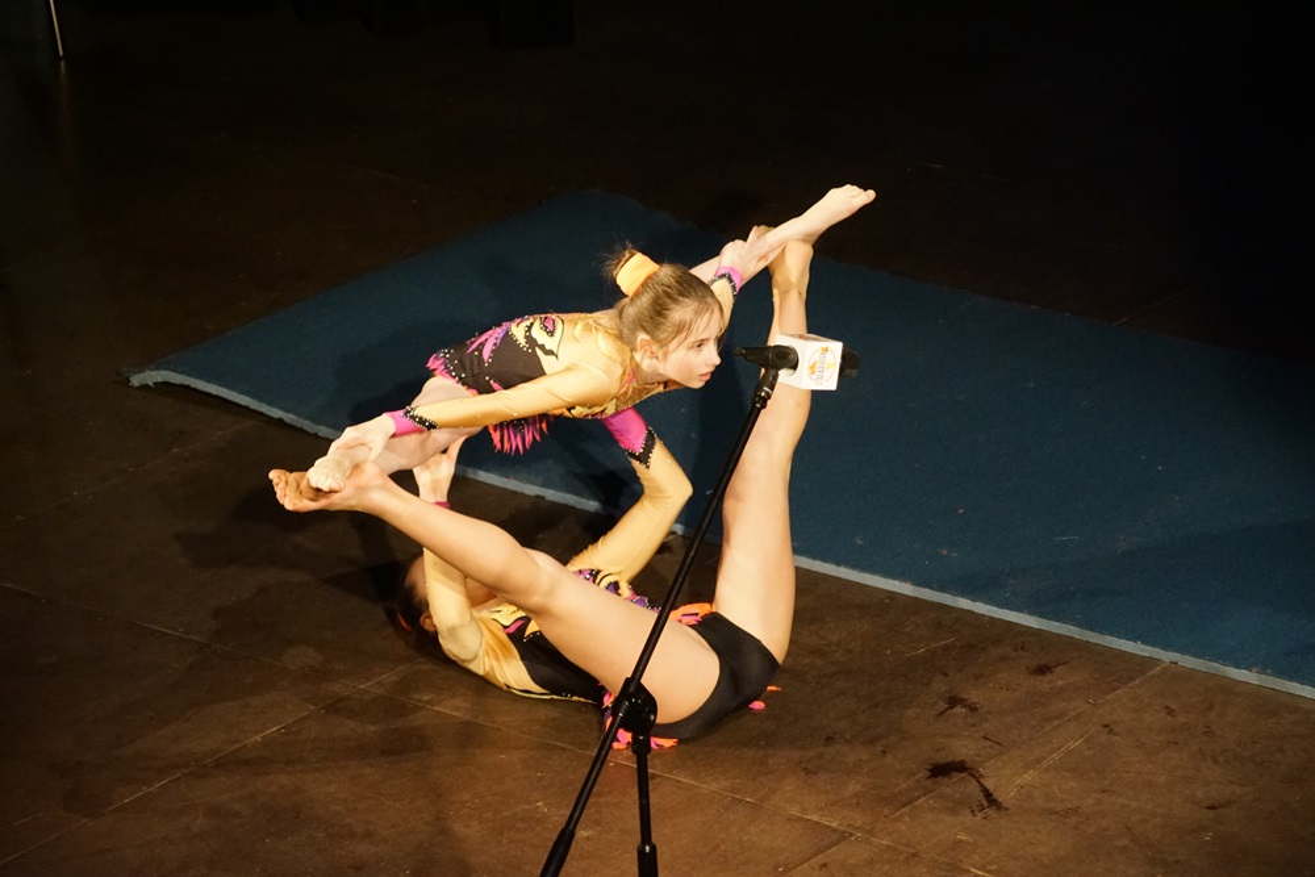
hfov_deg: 13.7
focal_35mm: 150
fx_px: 5480
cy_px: 438
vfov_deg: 9.2
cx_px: 658
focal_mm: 100
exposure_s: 1/125
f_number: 5.6
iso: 3200
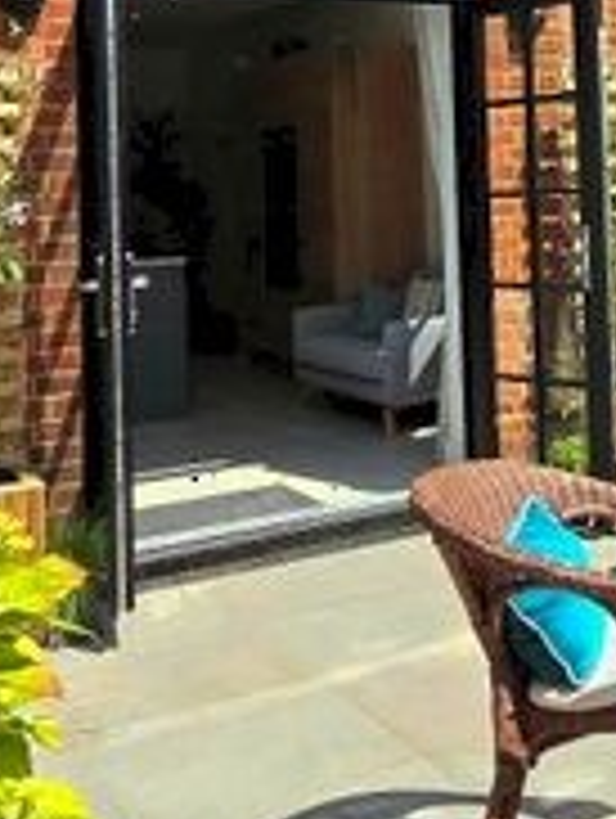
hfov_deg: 27.3
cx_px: 638
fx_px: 1184
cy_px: 115
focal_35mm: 50
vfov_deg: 36.3
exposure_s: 1/2500
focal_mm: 2.2
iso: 50
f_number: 2.2
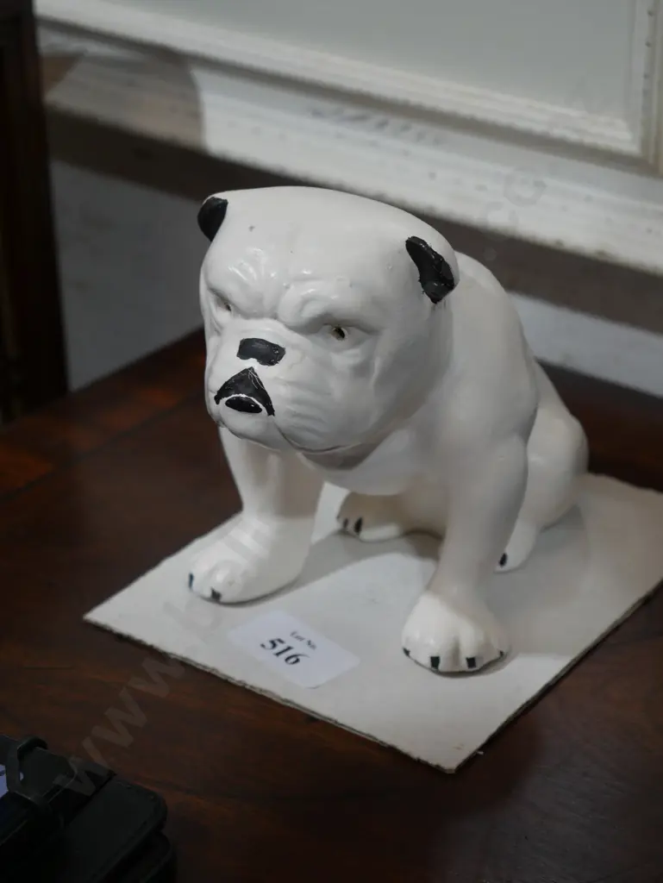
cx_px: 332
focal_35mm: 72
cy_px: 442
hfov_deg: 20.5
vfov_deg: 27.0
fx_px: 1837
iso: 500
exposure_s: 1/80
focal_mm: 36
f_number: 5.5
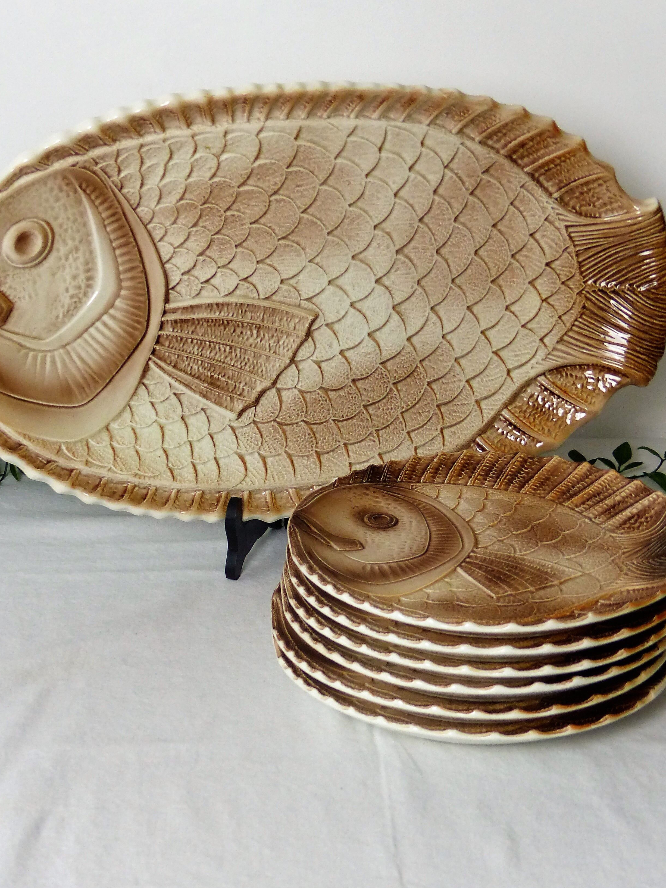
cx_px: 304
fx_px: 2104
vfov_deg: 23.8
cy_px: 443
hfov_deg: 18.0
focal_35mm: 82
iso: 250
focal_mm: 11.4
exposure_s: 1/60
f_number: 2.8
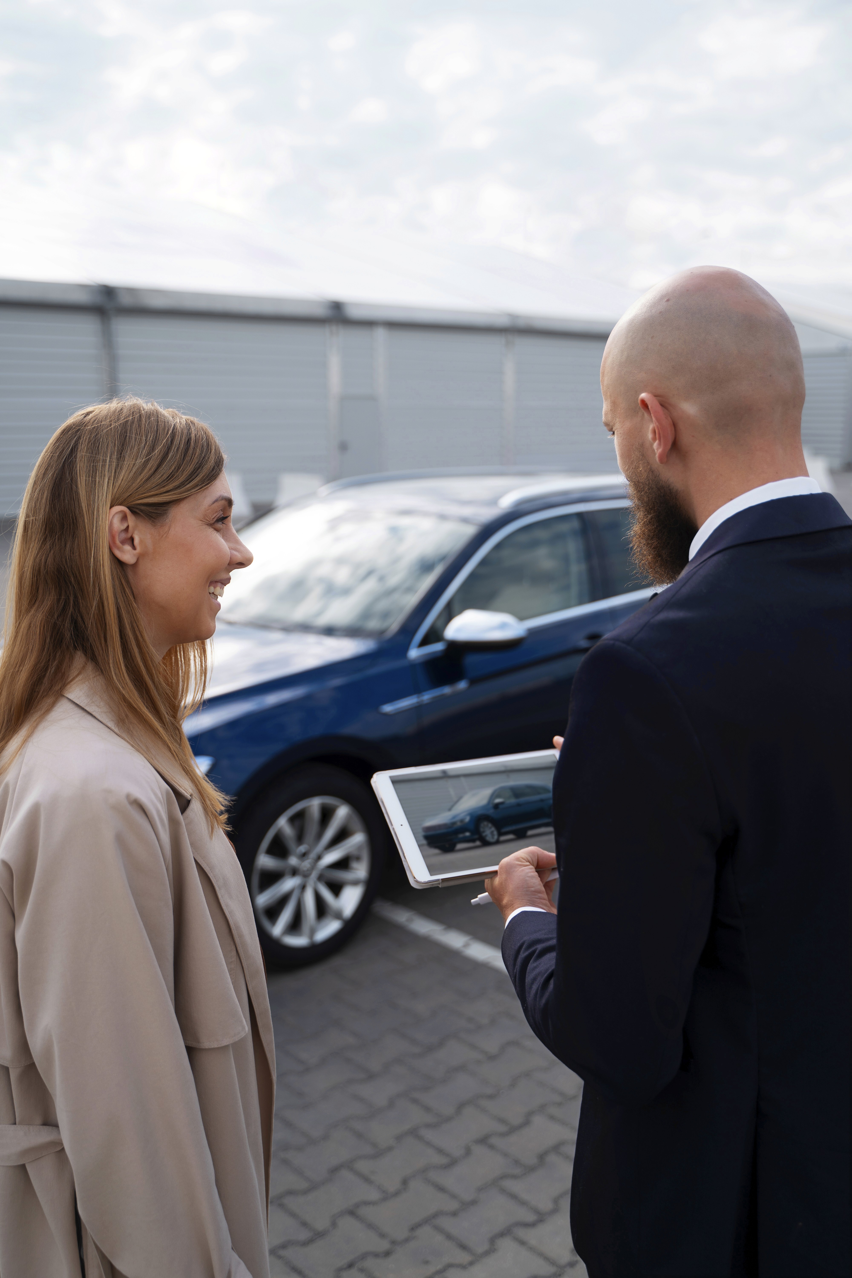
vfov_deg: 54.4
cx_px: 426
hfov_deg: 37.9
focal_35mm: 35
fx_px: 1242
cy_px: 639
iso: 100
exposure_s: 1/800
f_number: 2.8
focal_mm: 35
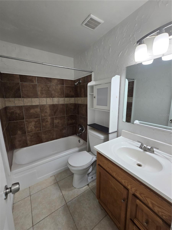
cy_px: 115
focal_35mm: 13
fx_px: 86
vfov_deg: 106.2
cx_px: 86
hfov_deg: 89.9
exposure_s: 1/60
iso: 64
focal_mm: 2.2
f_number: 2.2
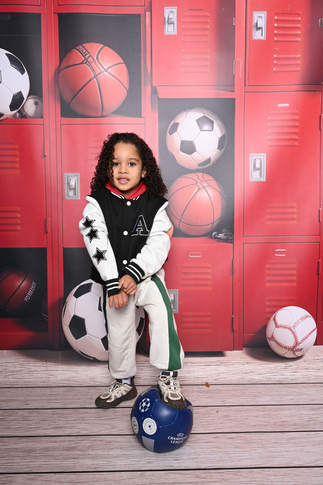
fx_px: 390
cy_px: 242
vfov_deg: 63.7
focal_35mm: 29
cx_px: 162
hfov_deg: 45.0
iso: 100
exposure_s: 1/125
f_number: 11
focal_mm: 29
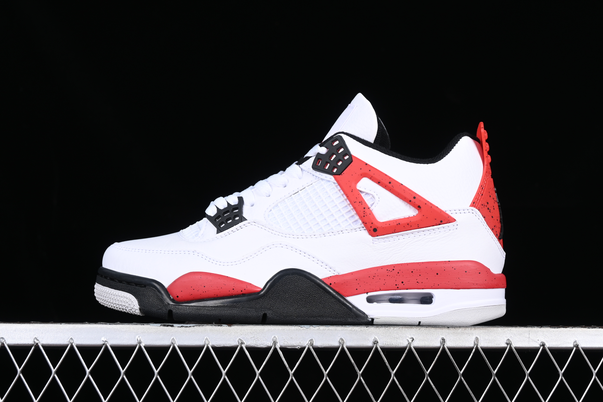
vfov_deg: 18.2
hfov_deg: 27.0
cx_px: 302
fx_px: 1256
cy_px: 201
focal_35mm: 75
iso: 160
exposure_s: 1/80
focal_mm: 50
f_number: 8
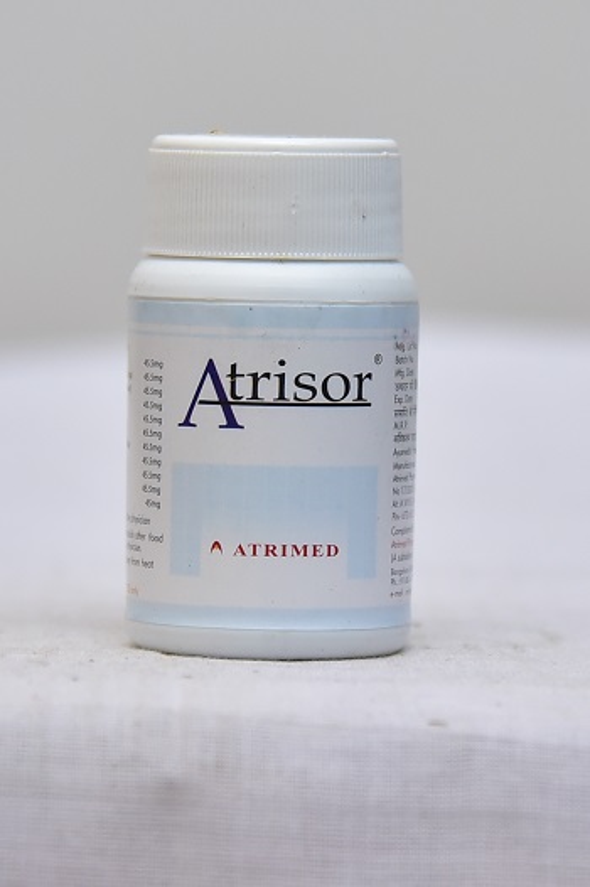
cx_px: 295
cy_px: 444
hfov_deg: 11.4
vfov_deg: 17.1
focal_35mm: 120
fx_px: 2954
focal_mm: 120
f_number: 4.5
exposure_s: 1/125
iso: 1600
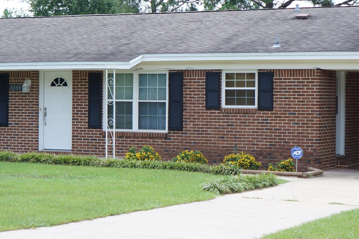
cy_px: 105
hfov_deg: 20.6
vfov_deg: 13.8
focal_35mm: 99
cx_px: 157
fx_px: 986
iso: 100
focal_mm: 29
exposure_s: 1/320
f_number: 4.5
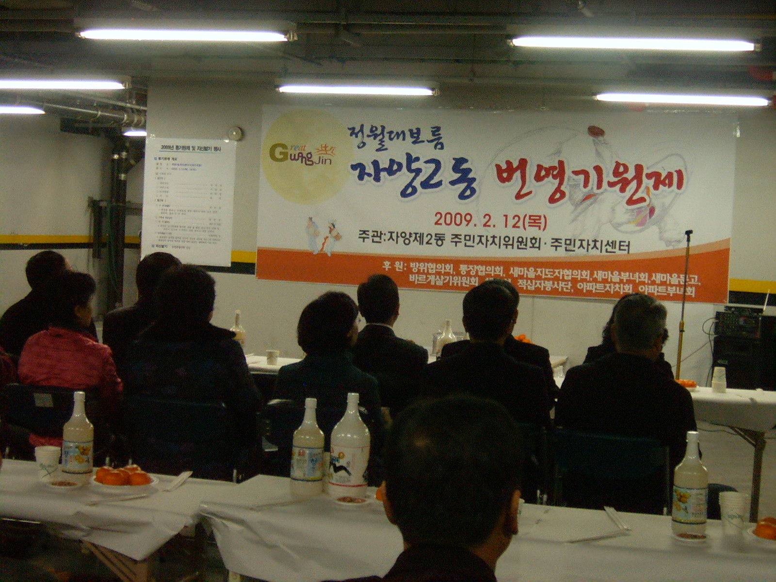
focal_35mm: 65
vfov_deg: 22.6
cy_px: 291
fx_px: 1457
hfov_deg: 29.8
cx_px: 388
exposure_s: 1/15
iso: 100
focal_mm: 10.8
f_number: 3.7
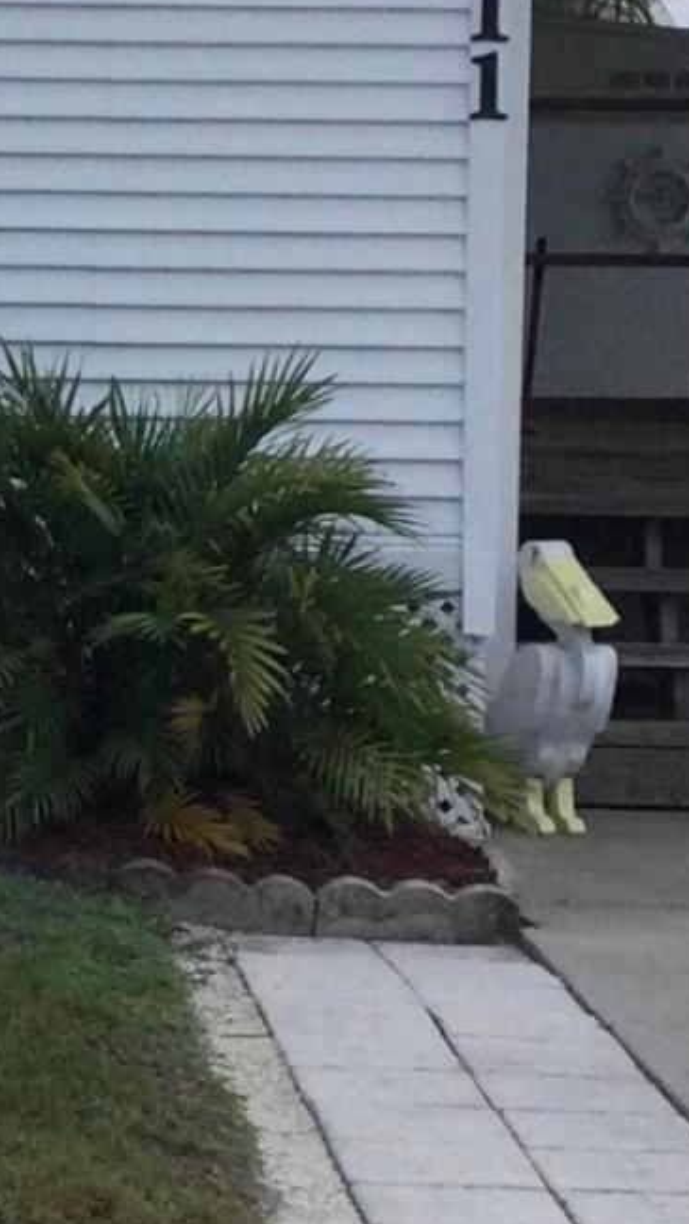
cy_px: 295
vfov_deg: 14.3
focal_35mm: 150
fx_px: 4867
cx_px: -462
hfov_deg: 7.9
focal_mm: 3.3
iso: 25
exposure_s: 1/754
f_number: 2.4
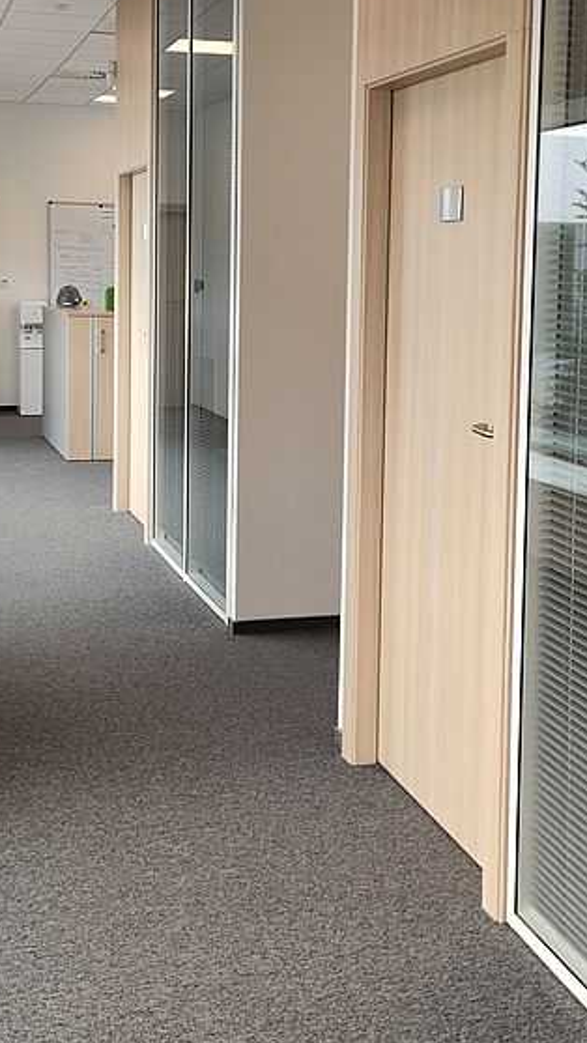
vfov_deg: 39.6
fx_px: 1438
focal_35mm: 52
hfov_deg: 23.1
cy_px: 389
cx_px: 299
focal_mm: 4.77
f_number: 1.75
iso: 120
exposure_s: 1/100
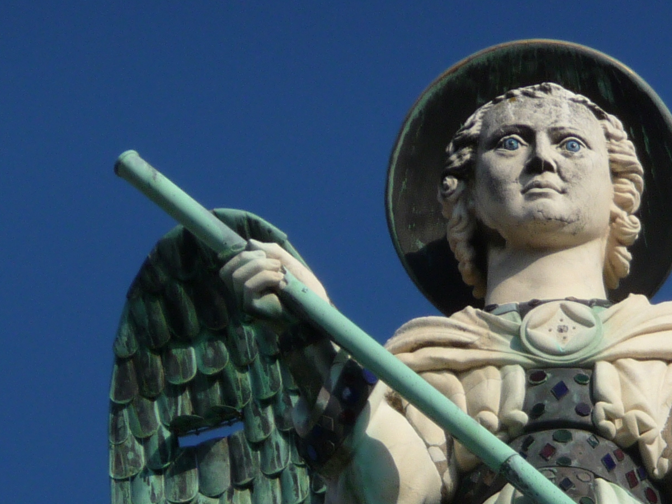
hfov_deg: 2.5
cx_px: 599
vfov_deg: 1.8
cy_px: 648
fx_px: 15642
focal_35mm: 806
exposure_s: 1/800
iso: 100
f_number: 4.9
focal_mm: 47
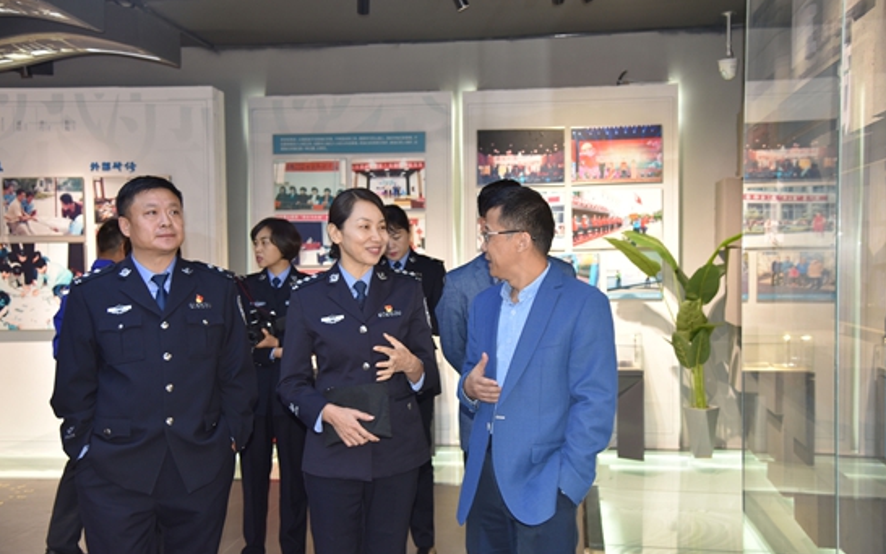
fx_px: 942
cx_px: 445
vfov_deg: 32.7
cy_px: 292
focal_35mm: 39
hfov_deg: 50.4
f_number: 4.5
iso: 800
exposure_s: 1/80
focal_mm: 38
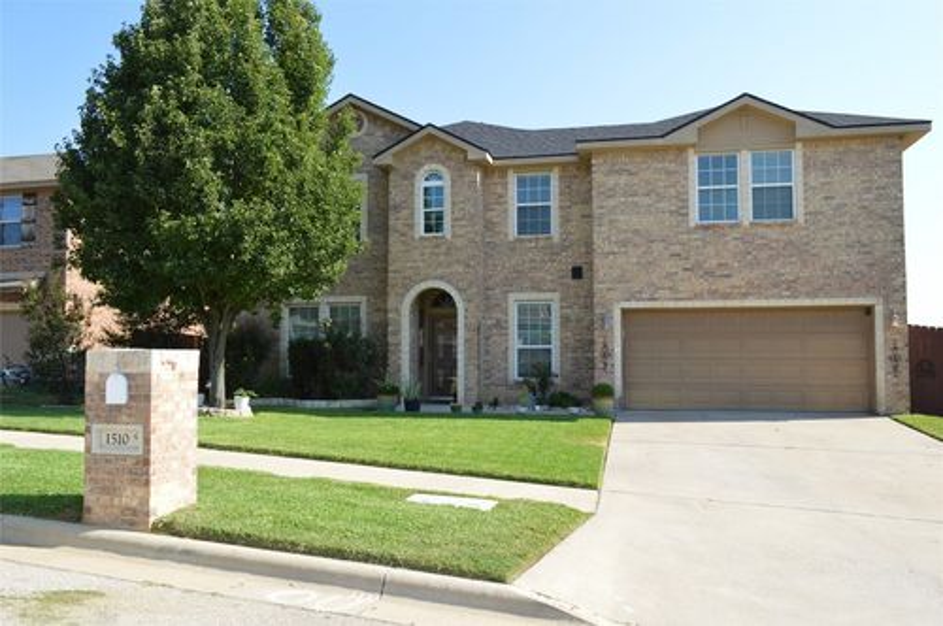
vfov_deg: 47.8
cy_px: 313
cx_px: 472
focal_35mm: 27
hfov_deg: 67.4
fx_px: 706
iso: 100
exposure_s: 1/125
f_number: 8
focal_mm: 18
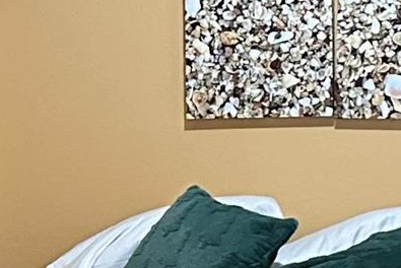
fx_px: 2162
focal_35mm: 194
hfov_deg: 10.5
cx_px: 21
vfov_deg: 7.0
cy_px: 313
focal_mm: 6.86
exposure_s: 1/60
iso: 640
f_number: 1.78
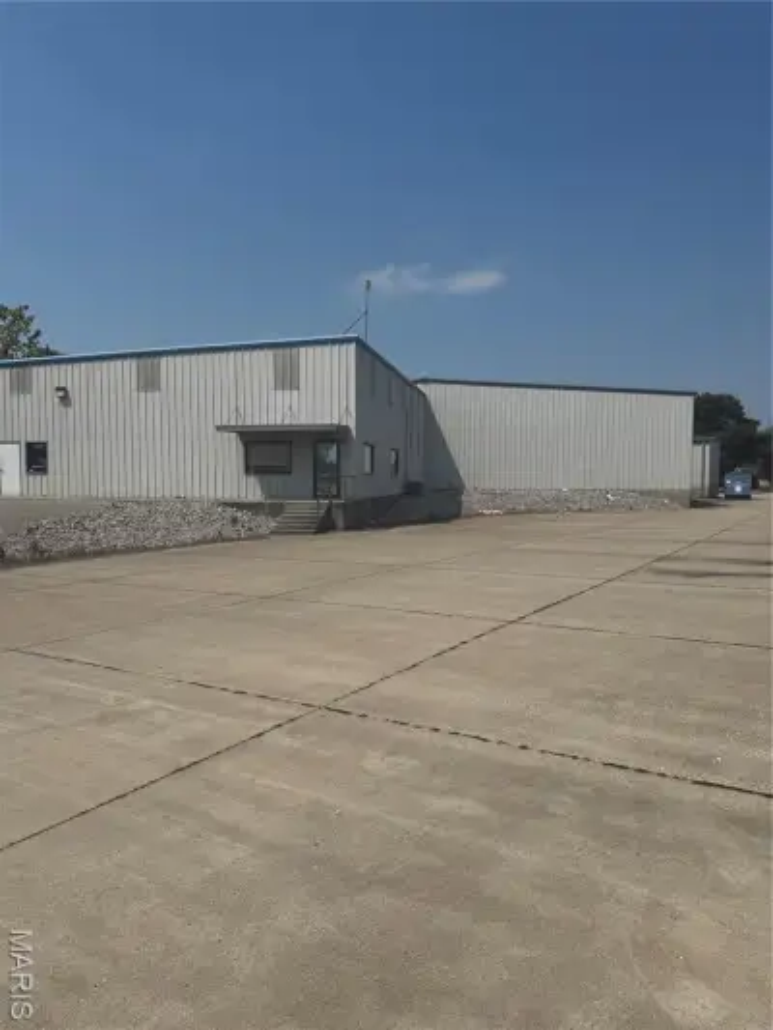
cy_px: 515
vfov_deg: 71.6
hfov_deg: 56.8
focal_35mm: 24
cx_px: 386
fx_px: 714
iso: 80
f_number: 1.78
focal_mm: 6.76
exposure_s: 1/10417
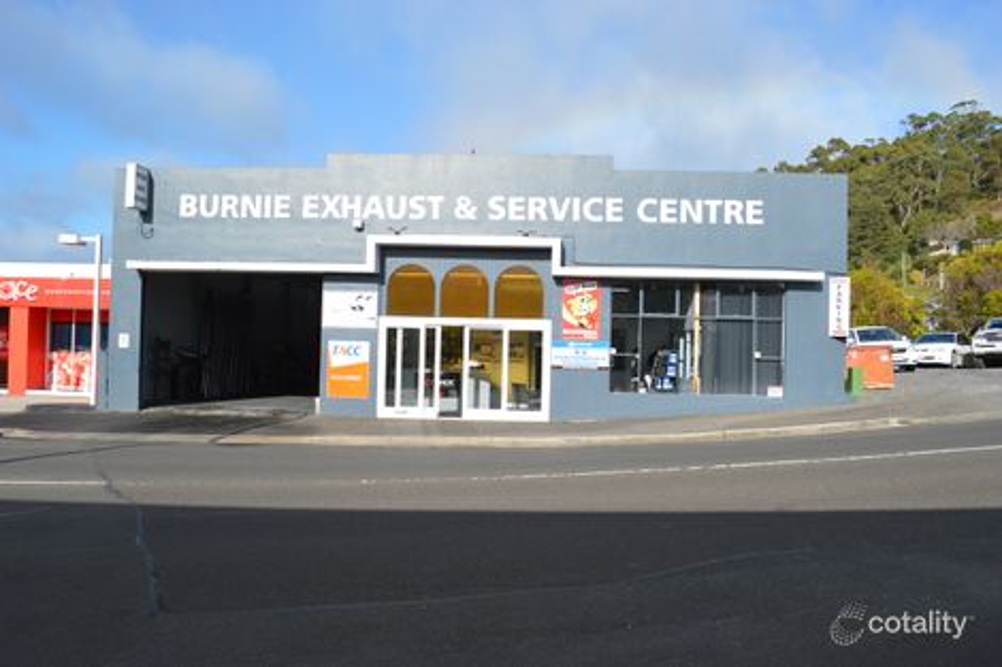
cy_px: 334
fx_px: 835
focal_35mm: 30
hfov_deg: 61.9
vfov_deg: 43.6
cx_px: 501
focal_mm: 20
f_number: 9
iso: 100
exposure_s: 1/320
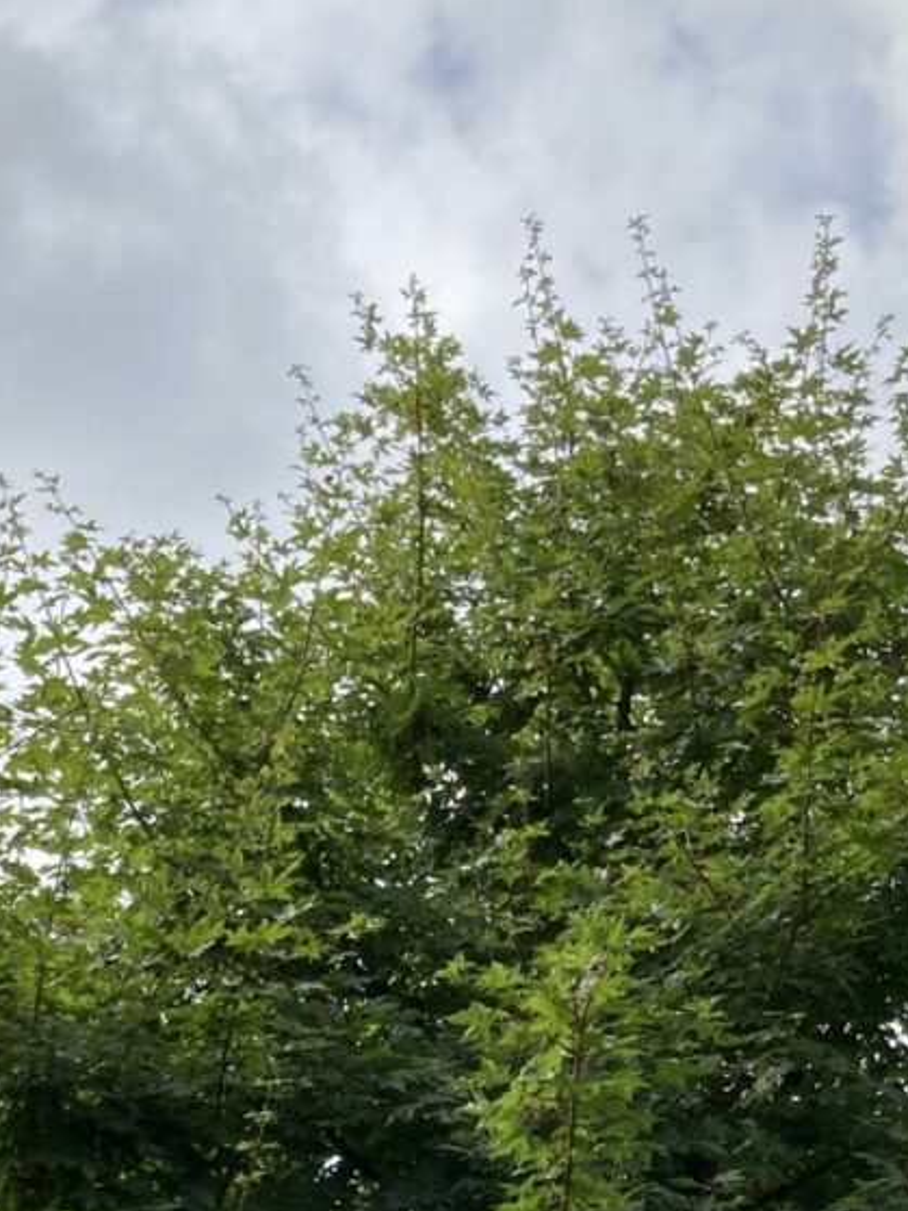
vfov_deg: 23.4
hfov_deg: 19.1
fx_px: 2694
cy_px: 1404
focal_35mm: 77
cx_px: 364
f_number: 1.8
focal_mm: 3.99
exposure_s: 1/1600
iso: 20
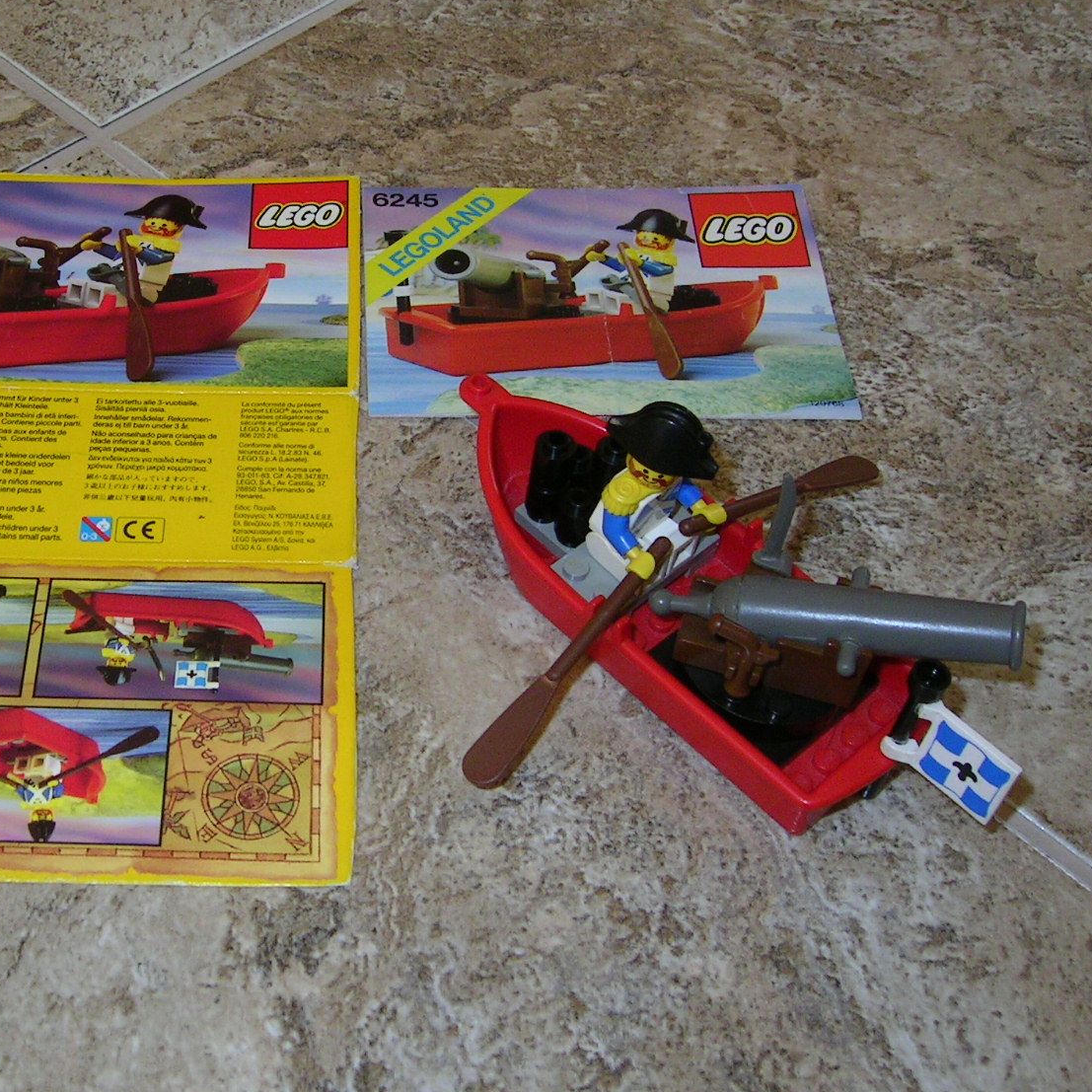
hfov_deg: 36.2
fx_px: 1642
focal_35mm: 46
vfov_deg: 36.8
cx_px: 309
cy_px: 524
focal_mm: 5.6
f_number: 4.8
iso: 100
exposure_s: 1/30
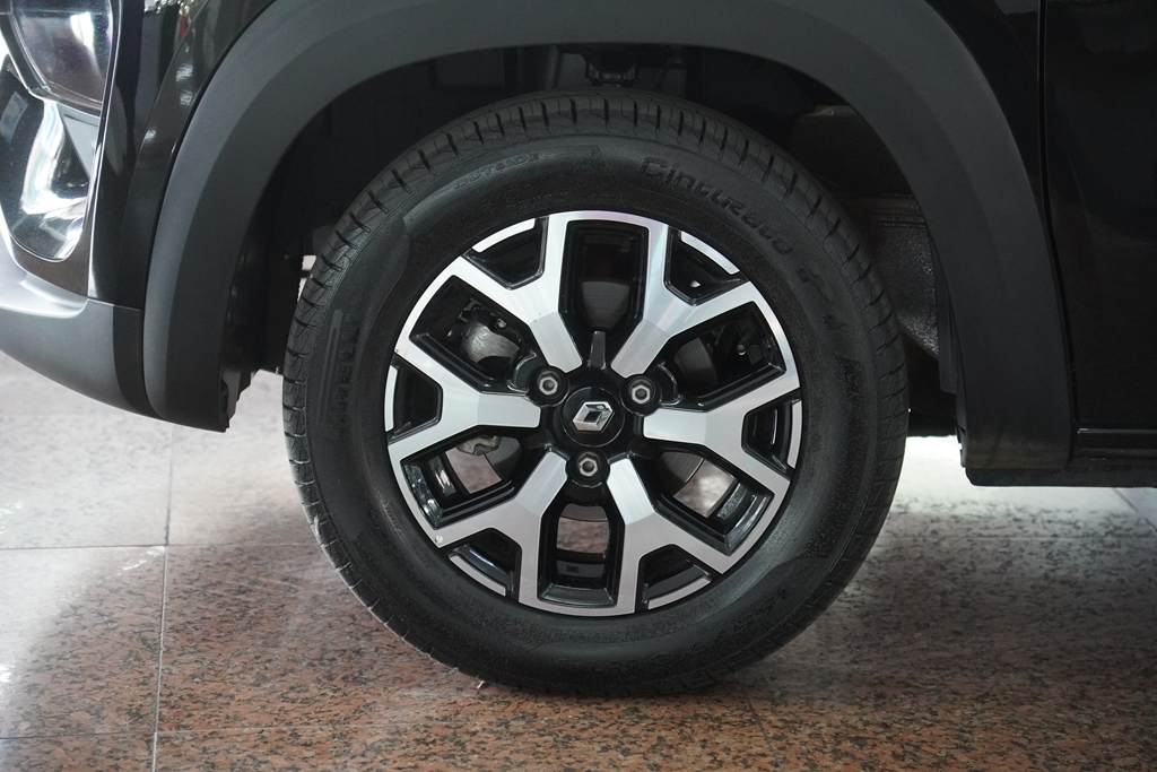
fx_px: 3086
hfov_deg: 21.2
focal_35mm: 96
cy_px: 386
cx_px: 578
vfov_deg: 14.3
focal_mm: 64
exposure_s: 1/160
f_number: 2.8
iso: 4000
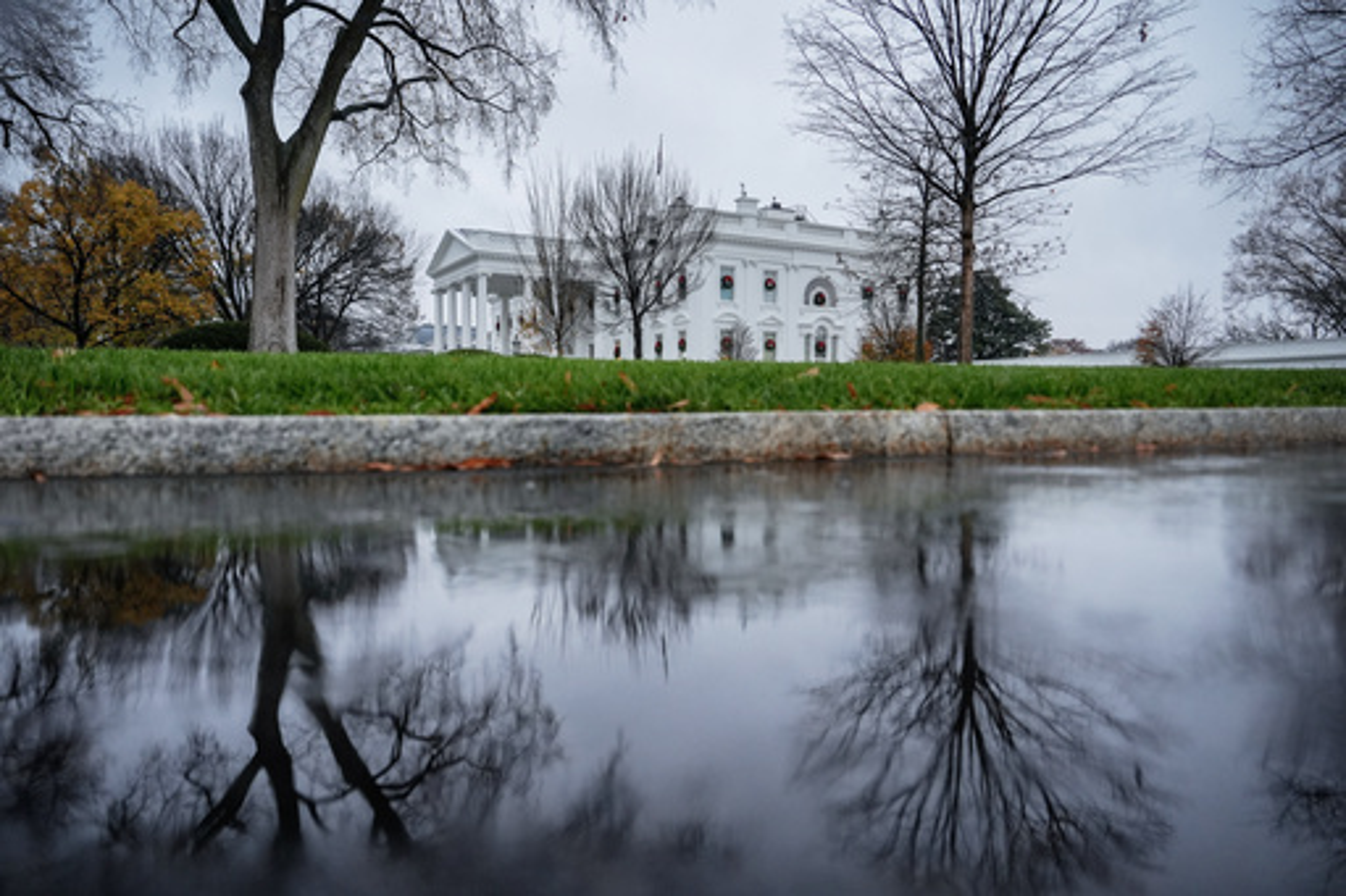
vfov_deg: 53.1
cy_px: 448
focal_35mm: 24
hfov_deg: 73.8
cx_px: 673
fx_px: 897
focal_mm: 24
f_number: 2.8
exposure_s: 1/500
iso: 1000
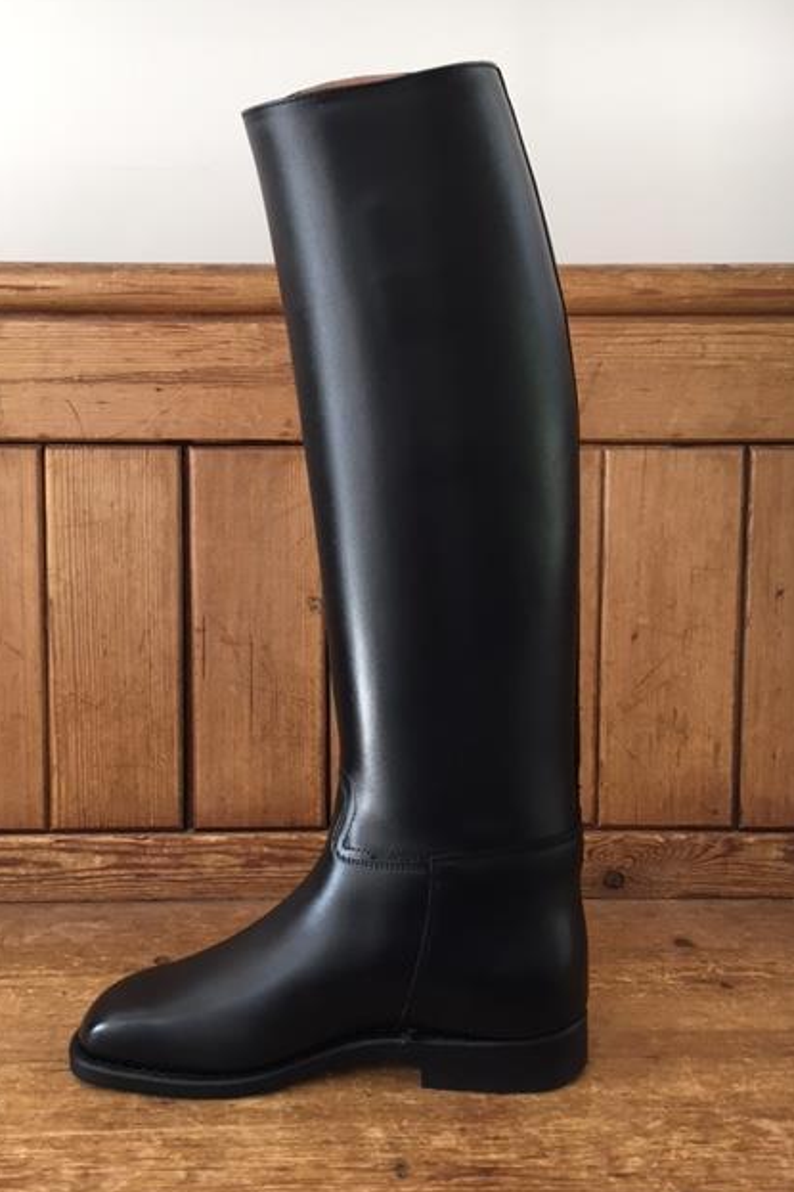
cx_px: 356
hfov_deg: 42.3
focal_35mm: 31
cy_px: 599
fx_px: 1026
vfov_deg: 60.3
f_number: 2.2
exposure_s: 1/33
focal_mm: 4.15
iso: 80
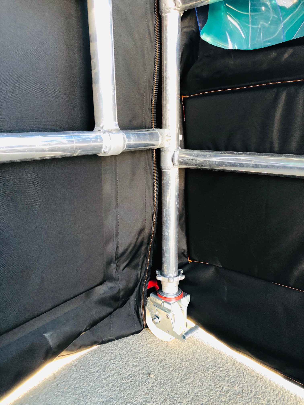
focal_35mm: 28
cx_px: 152
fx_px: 328
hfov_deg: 49.7
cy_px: 202
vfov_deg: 63.4
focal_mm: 3.99
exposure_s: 1/15
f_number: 1.8
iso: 40
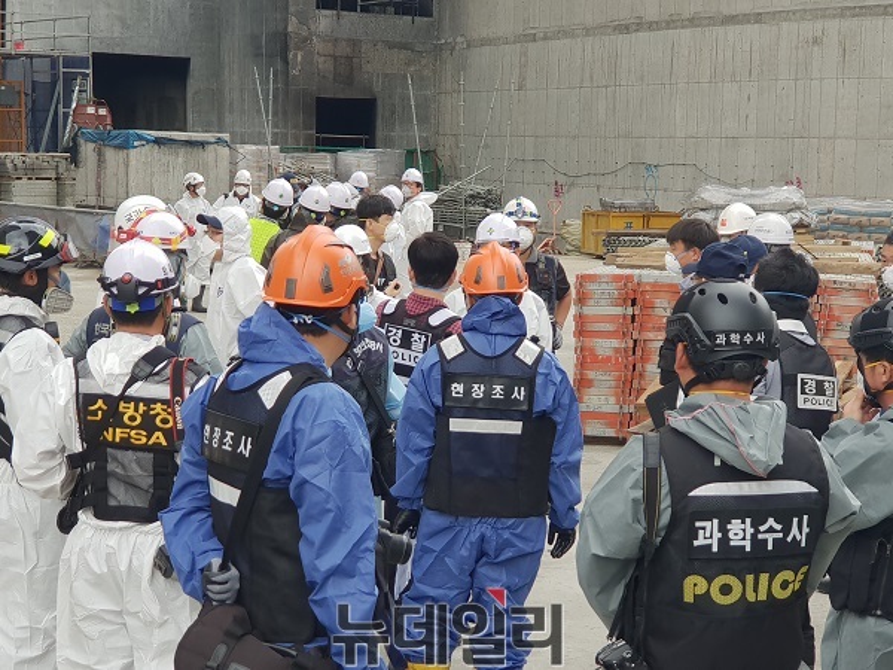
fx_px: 1341
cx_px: 446
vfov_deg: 28.0
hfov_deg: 36.8
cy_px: 335
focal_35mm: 52
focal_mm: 6
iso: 25
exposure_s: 1/185
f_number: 2.4
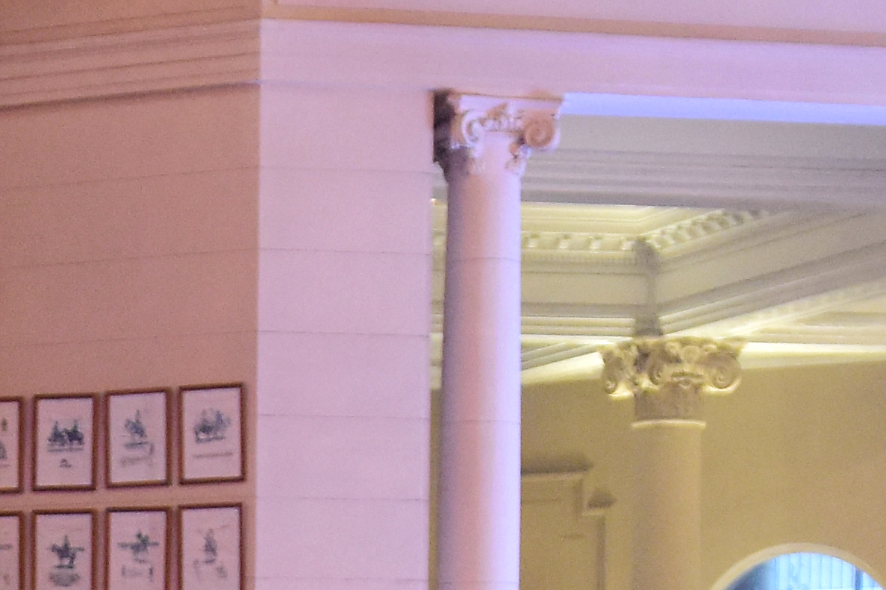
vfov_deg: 7.2
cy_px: 1342
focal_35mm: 182
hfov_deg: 11.0
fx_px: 4478
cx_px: -307
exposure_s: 1/160
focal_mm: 24
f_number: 1.8
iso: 2000
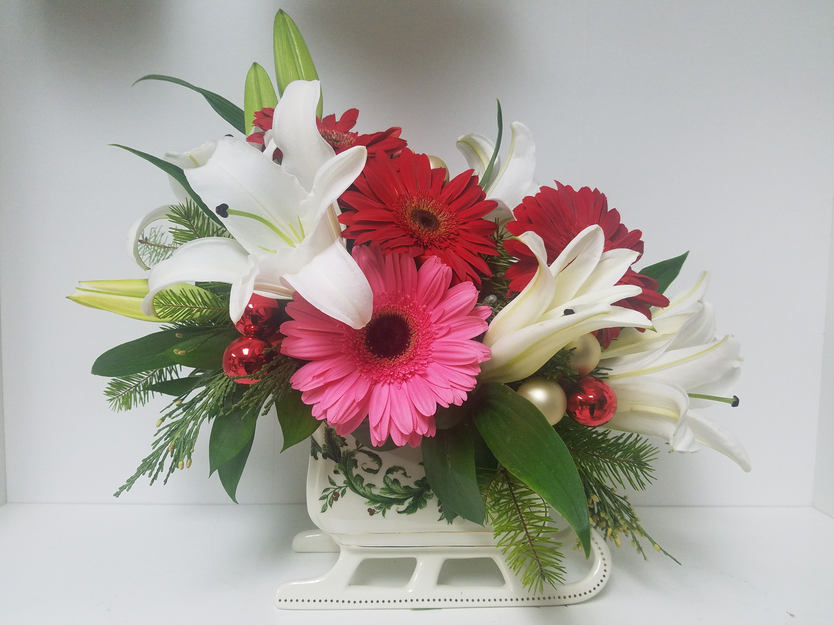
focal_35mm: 26
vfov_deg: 53.1
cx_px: 417
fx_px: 626
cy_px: 312
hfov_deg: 67.3
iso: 125
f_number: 1.7
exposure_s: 1/40
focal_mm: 4.2
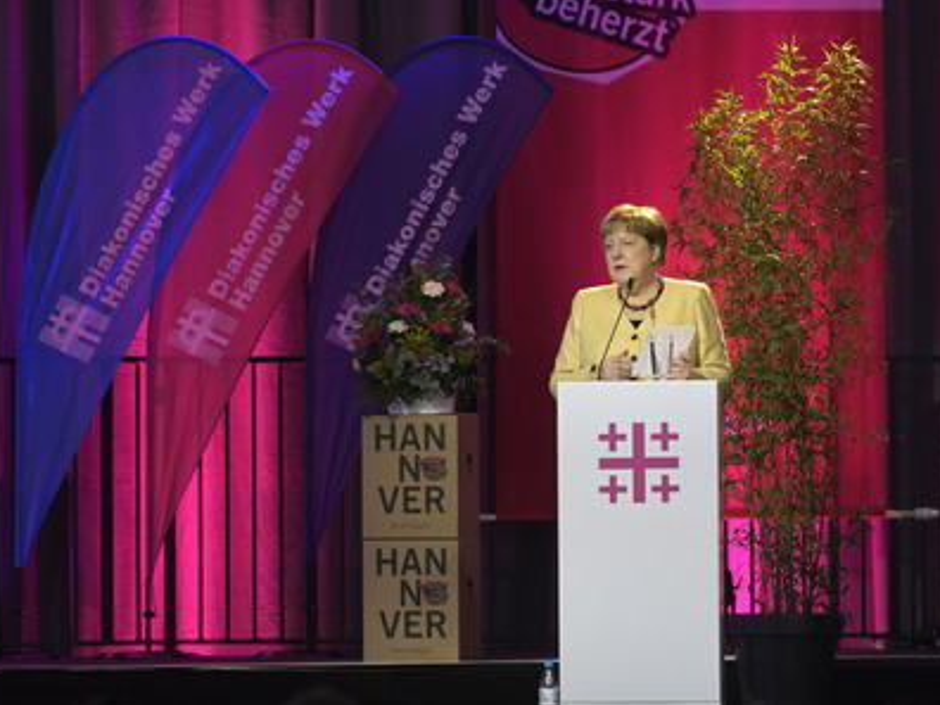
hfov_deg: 9.0
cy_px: 354
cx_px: 462
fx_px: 5947
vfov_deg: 6.8
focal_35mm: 219
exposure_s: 1/800
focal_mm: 200
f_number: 4.5
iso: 4000
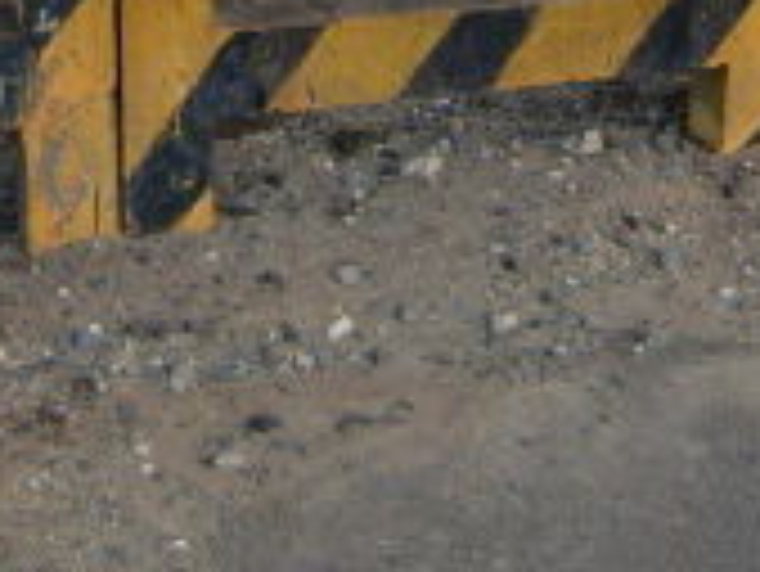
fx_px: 2329
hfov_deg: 18.5
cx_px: 522
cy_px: -329
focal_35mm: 106
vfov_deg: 13.1
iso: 64
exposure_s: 1/320
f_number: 2.6
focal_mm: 4.9
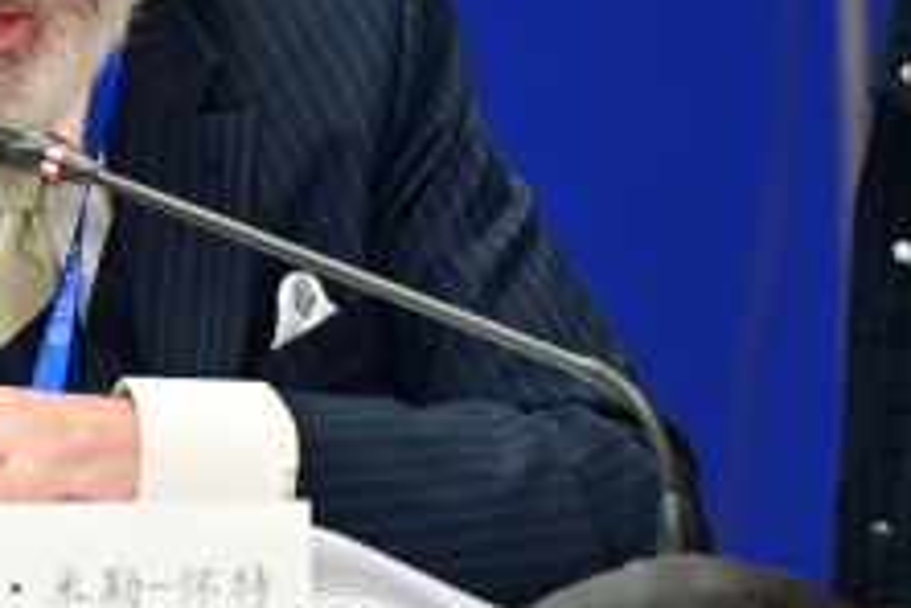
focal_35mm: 545
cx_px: 21
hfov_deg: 3.8
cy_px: 68
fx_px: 13790
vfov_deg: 2.5
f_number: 3.5
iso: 1600
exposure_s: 1/160
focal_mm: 165
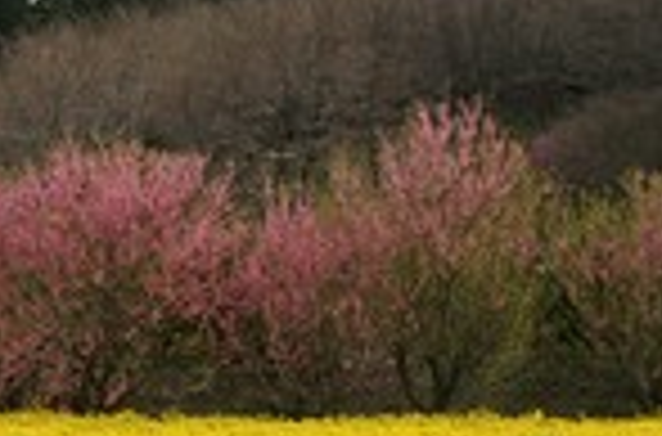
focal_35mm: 86
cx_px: 0
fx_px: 1576
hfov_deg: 22.8
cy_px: 290
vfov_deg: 15.7
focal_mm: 20
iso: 200
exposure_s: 1/500
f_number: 5.6
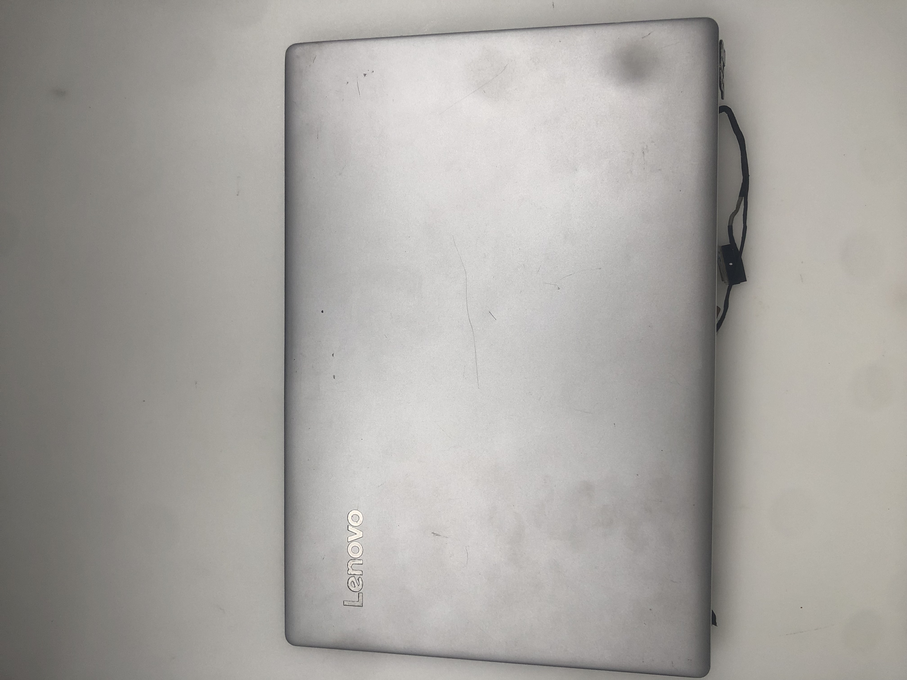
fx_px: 734
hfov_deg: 63.4
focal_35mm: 28
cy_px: 340
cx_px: 454
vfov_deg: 49.7
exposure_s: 1/100
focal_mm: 4
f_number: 1.8
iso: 32
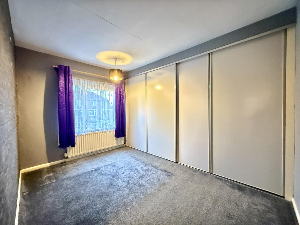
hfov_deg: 102.1
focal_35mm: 14
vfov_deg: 85.7
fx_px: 121
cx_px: 150
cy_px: 112
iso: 1250
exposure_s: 1/25
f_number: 2.2
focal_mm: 2.22
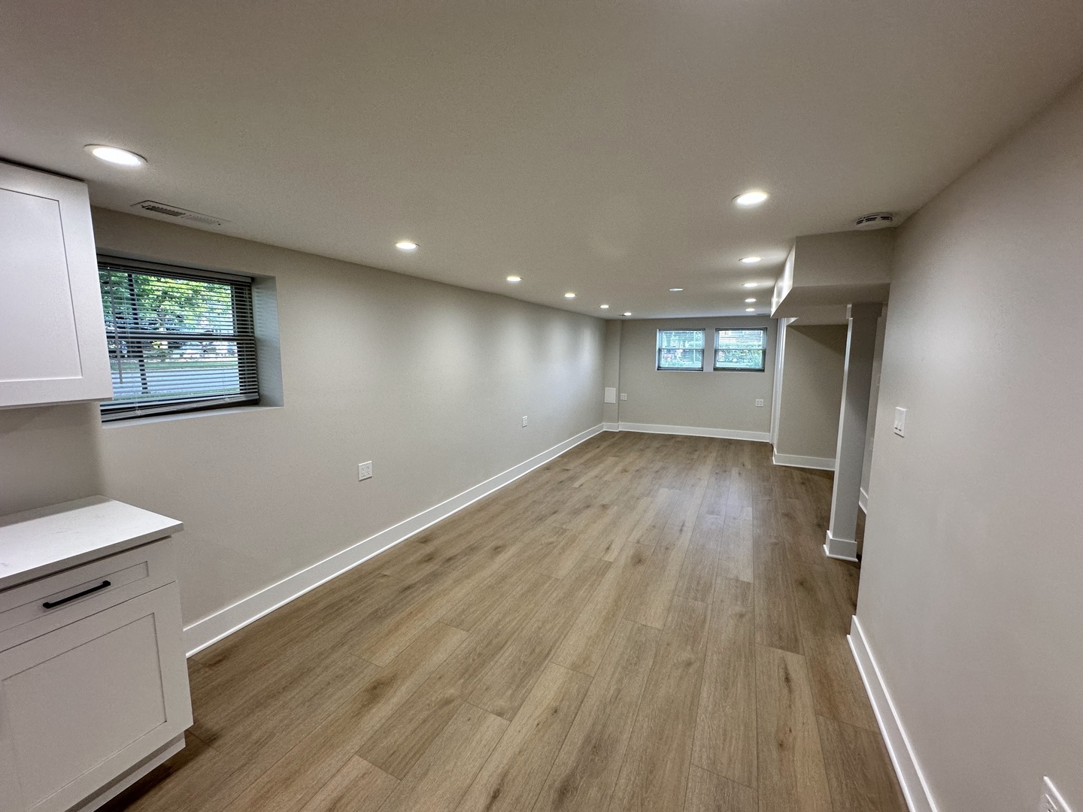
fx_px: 438
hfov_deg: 102.1
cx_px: 542
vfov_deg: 85.7
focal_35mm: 14
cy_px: 406
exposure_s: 1/120
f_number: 2.2
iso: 125
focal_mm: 2.22
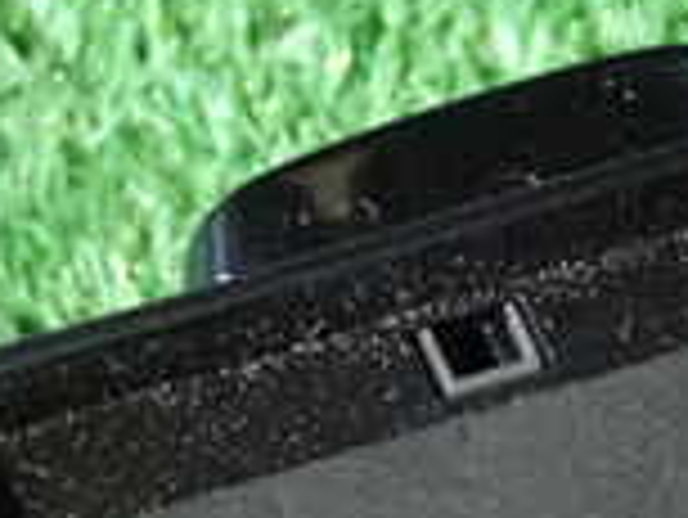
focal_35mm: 278
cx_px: 589
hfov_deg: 7.1
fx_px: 5530
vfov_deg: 5.3
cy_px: 770
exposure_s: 1/15
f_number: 3.9
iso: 1600
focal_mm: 12.73
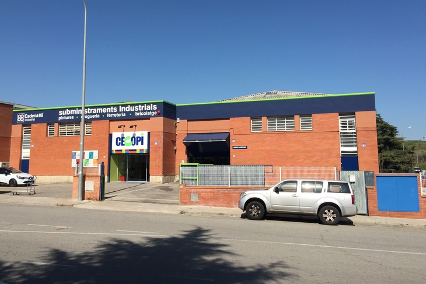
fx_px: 367
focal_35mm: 31
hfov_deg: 60.3
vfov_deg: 42.2
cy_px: 120
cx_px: 212
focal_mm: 4.15
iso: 32
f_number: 2.2
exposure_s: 1/2475
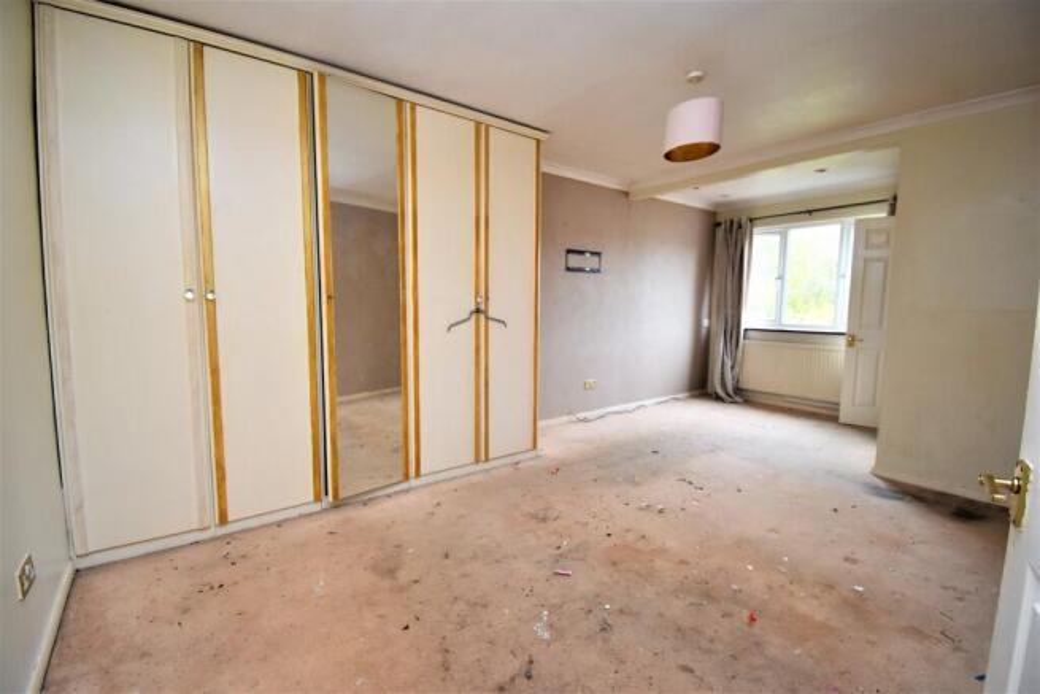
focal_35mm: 15
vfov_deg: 77.4
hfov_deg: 100.4
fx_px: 433
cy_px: 347
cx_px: 520
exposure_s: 1/60
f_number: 4.5
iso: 900
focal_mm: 10
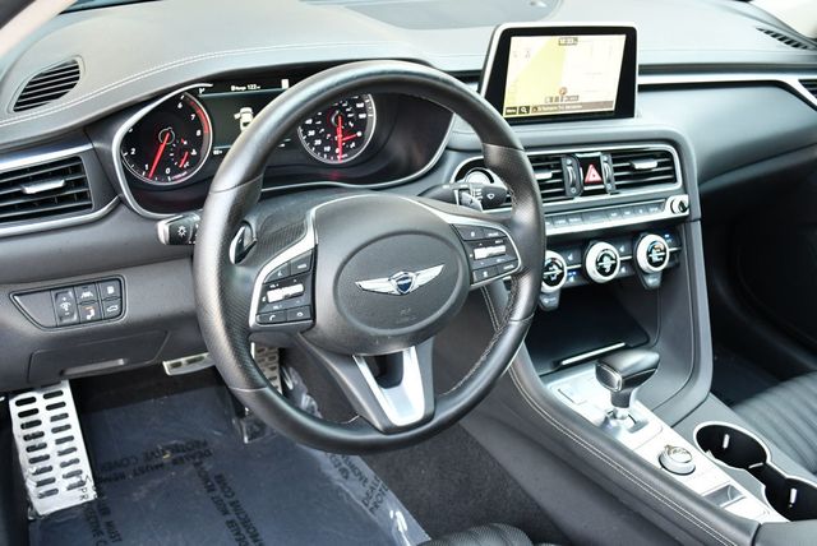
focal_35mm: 40
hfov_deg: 48.4
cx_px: 408
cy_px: 273
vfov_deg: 33.5
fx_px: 909
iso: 900
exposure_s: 1/125
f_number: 3.8
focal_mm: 20
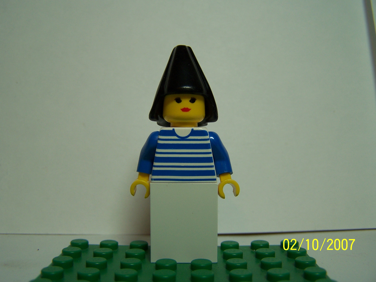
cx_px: 188
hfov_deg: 49.0
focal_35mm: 38
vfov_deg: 37.7
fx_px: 413
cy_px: 141
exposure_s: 1/60
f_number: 2.8
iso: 80
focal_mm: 6.3
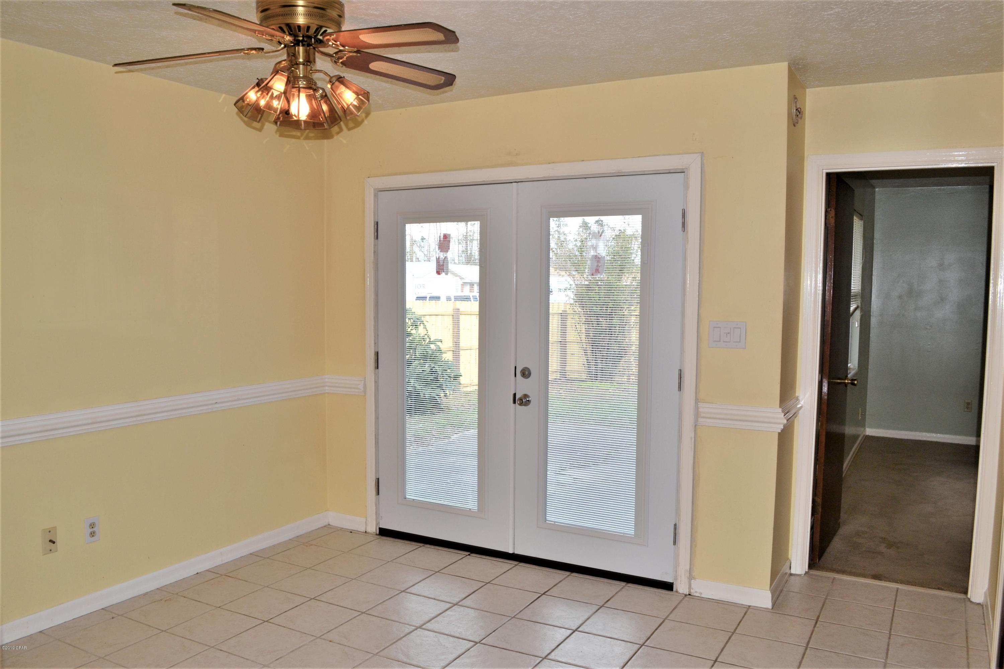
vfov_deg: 47.9
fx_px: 753
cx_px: 502
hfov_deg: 67.4
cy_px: 334
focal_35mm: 27
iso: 250
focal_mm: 18
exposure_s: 1/60
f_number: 8
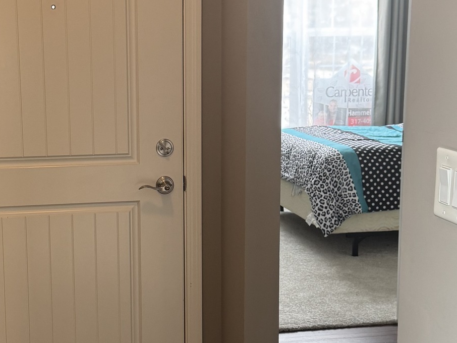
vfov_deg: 24.0
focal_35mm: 61
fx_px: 806
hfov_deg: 31.5
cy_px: 175
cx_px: 170
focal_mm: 6.76
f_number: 1.78
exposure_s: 1/60
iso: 160
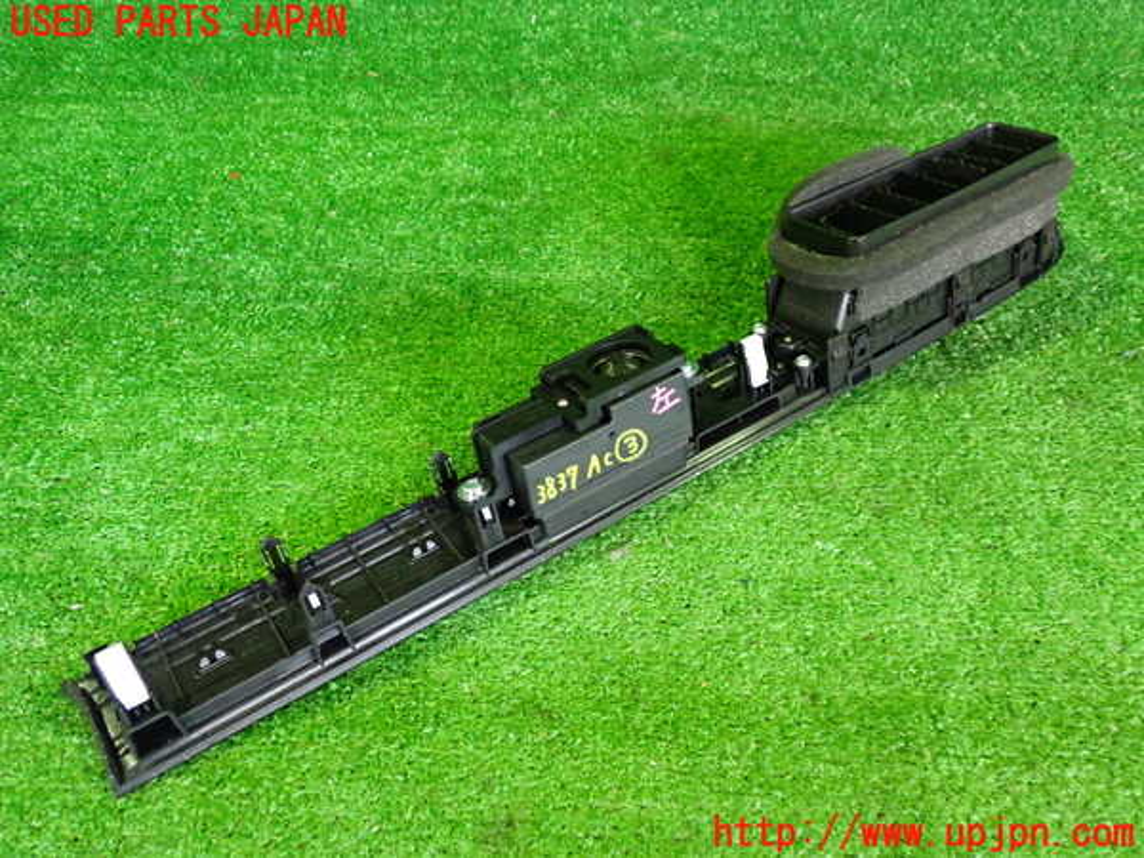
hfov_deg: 60.0
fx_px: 991
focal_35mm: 30
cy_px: 429
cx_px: 572
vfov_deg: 46.8
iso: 800
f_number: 2.3
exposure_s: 1/30
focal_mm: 5.4
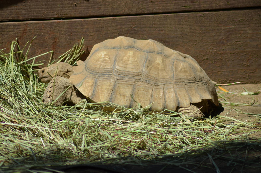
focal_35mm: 360
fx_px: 2605
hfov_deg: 5.7
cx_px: 130
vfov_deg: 3.8
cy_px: 86
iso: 280
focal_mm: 240
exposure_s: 1/2000
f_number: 5.6
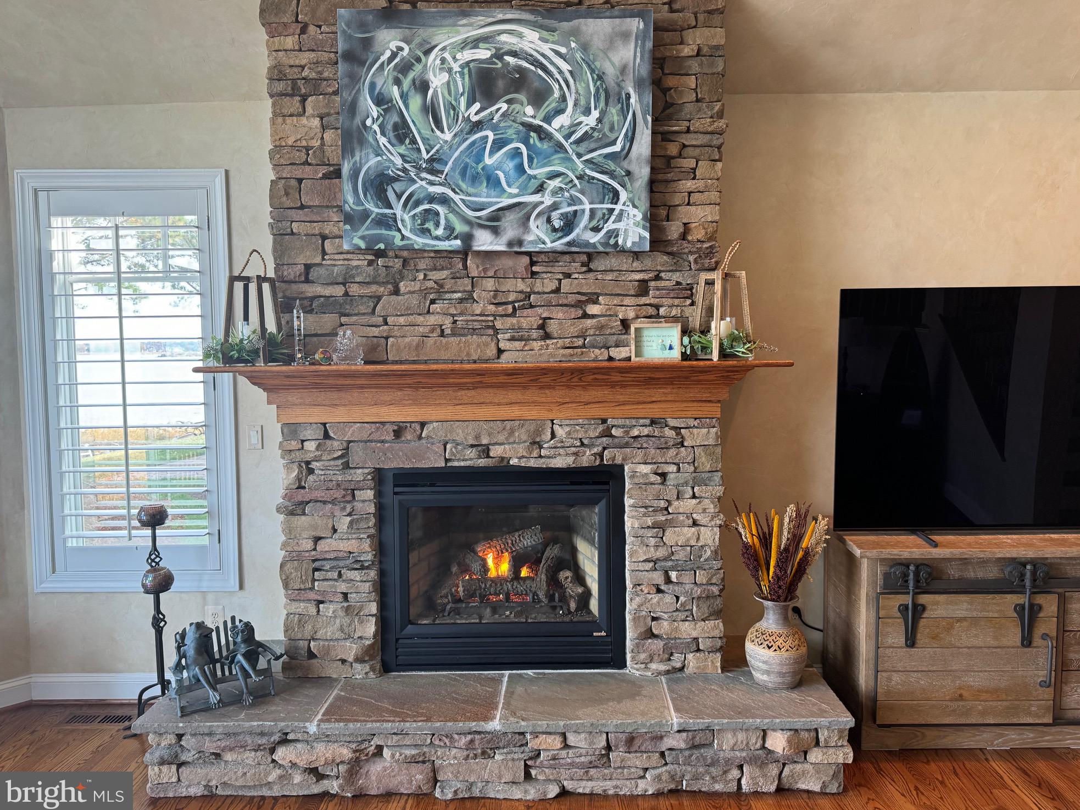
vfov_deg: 54.9
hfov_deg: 69.4
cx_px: 558
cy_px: 395
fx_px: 780
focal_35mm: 25
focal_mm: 6.76
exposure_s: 1/120
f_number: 1.78
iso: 200
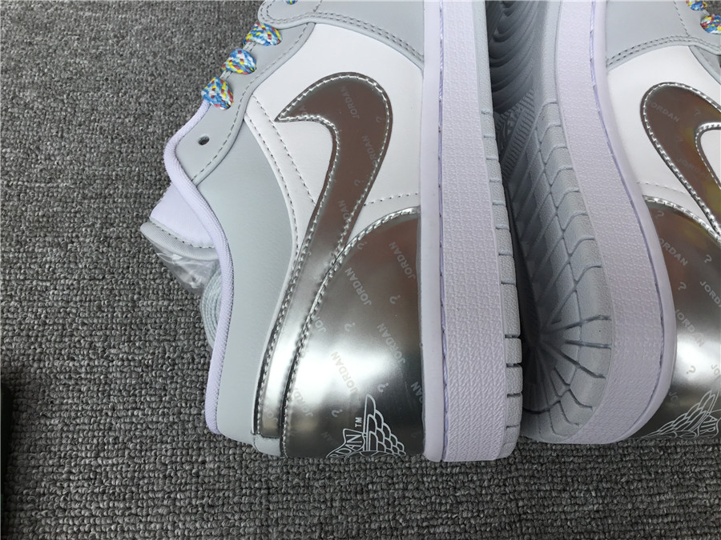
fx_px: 646
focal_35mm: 31
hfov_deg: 58.4
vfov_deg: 45.4
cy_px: 270
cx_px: 360
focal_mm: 3.3
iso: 25
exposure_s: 1/298
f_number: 2.4
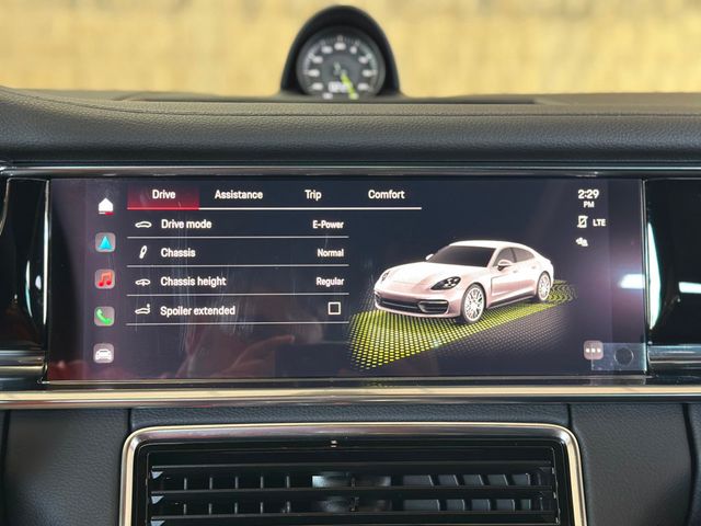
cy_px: 263
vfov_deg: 30.3
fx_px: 972
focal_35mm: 48
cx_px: 350
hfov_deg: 39.7
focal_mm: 6.86
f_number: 1.78
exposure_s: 1/60
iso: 200
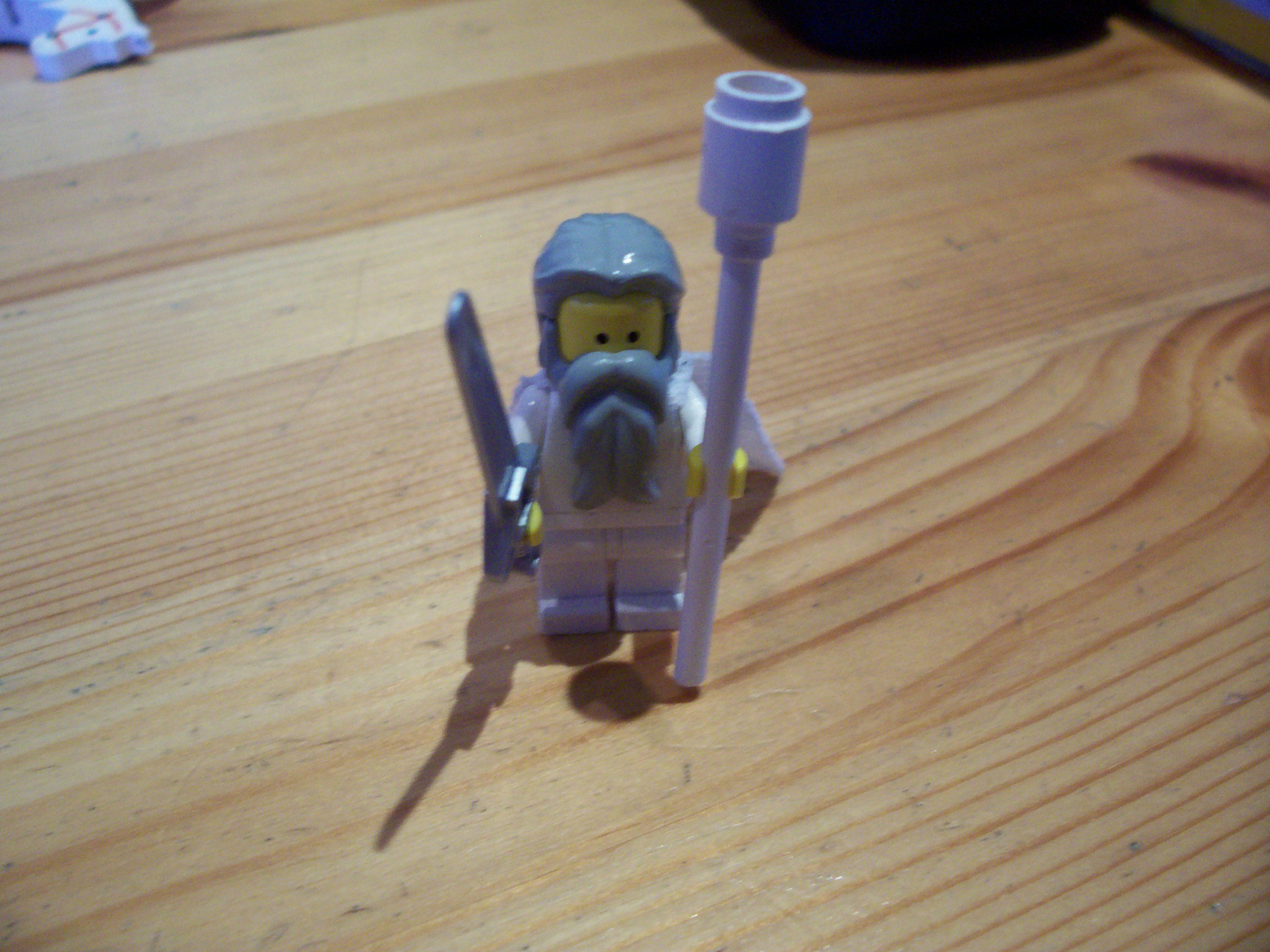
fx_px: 1247
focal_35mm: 34
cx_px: 635
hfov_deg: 54.0
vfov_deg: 41.8
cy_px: 476
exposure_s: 1/24.3
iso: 160
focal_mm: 5.6
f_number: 2.7
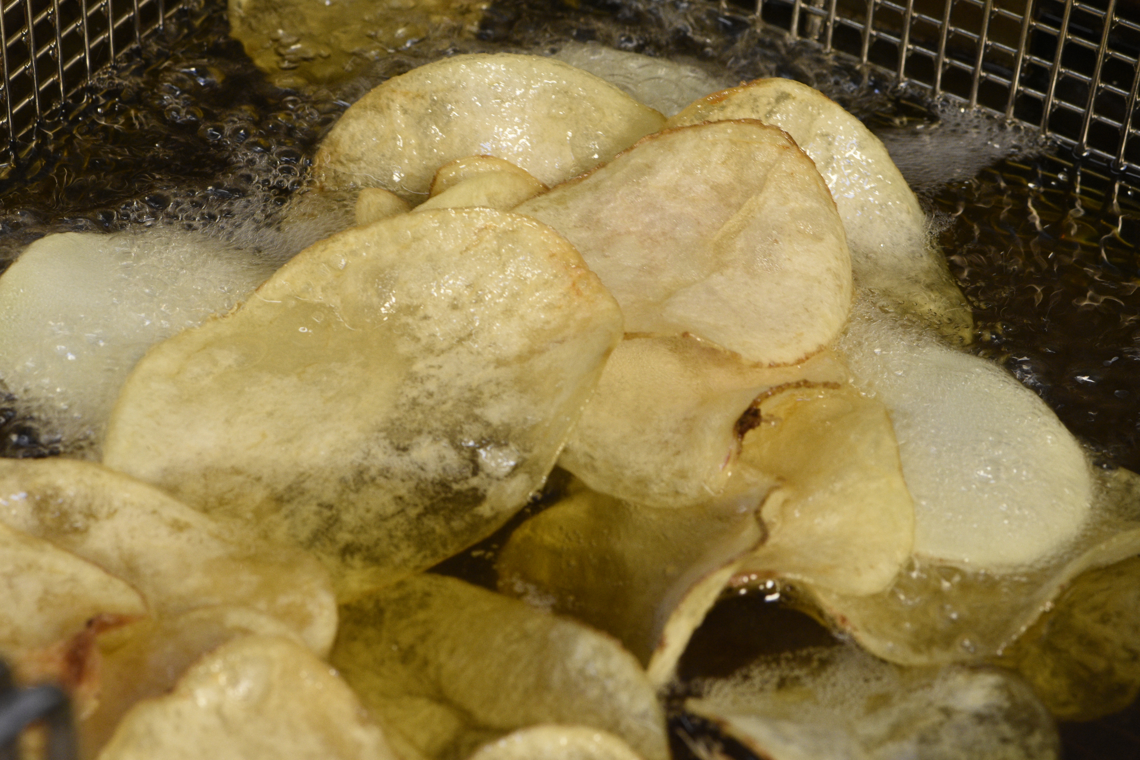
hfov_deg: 13.0
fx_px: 4987
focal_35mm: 158
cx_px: 570
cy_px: 380
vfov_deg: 8.7
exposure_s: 1/100
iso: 2000
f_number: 11
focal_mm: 105
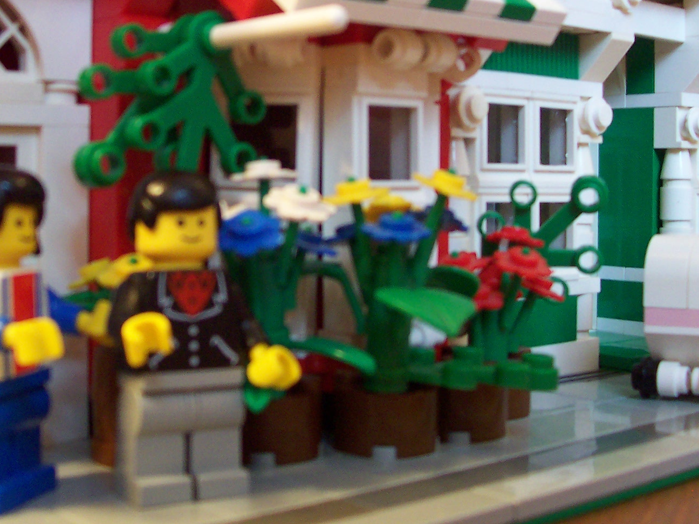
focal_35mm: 58
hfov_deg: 33.1
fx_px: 1171
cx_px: 278
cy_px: 171
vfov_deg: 25.1
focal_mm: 5.6
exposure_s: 1/8
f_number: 2.8
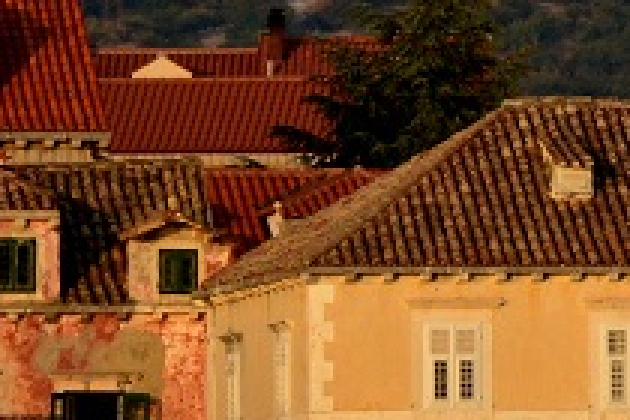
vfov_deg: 2.0
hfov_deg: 3.0
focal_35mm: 676
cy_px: 212
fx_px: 11829
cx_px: 1329
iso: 640
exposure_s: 1/3200
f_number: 5
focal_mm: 100
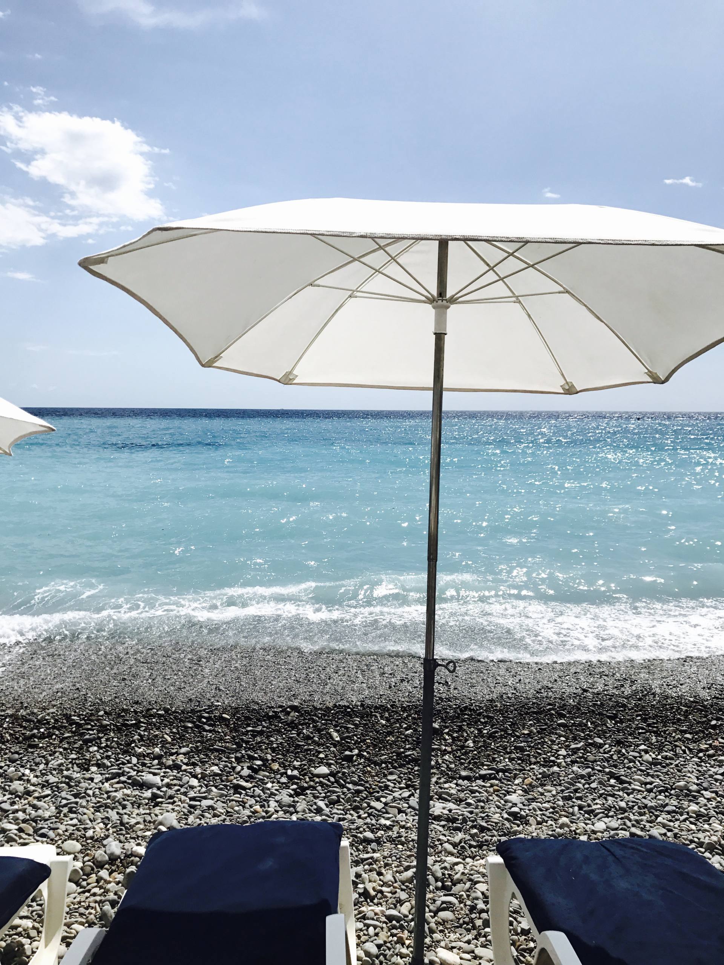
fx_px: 781
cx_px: 362
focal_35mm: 28
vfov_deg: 63.4
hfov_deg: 49.7
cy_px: 482
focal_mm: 3.99
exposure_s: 1/8000
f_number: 1.8
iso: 25
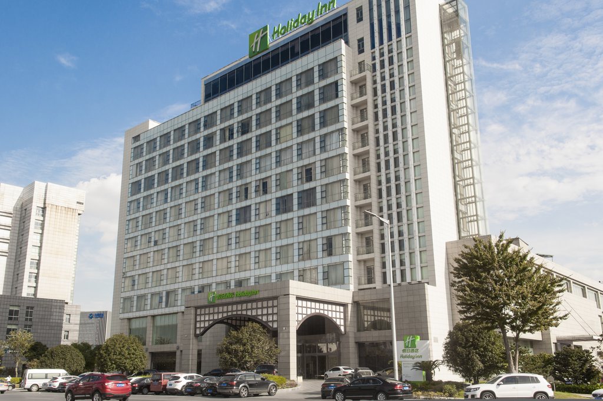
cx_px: 302
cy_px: 200
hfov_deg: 57.3
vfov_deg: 39.9
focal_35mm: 33
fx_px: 552
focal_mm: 22
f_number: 9.5
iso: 200
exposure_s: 1/250
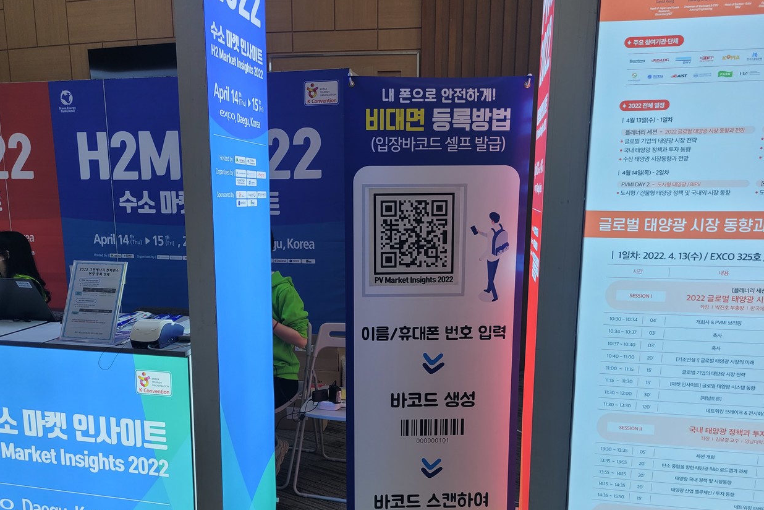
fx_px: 594
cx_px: 375
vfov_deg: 46.3
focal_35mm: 28
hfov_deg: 65.5
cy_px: 292
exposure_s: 1/133
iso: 40
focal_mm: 5.4
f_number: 1.8
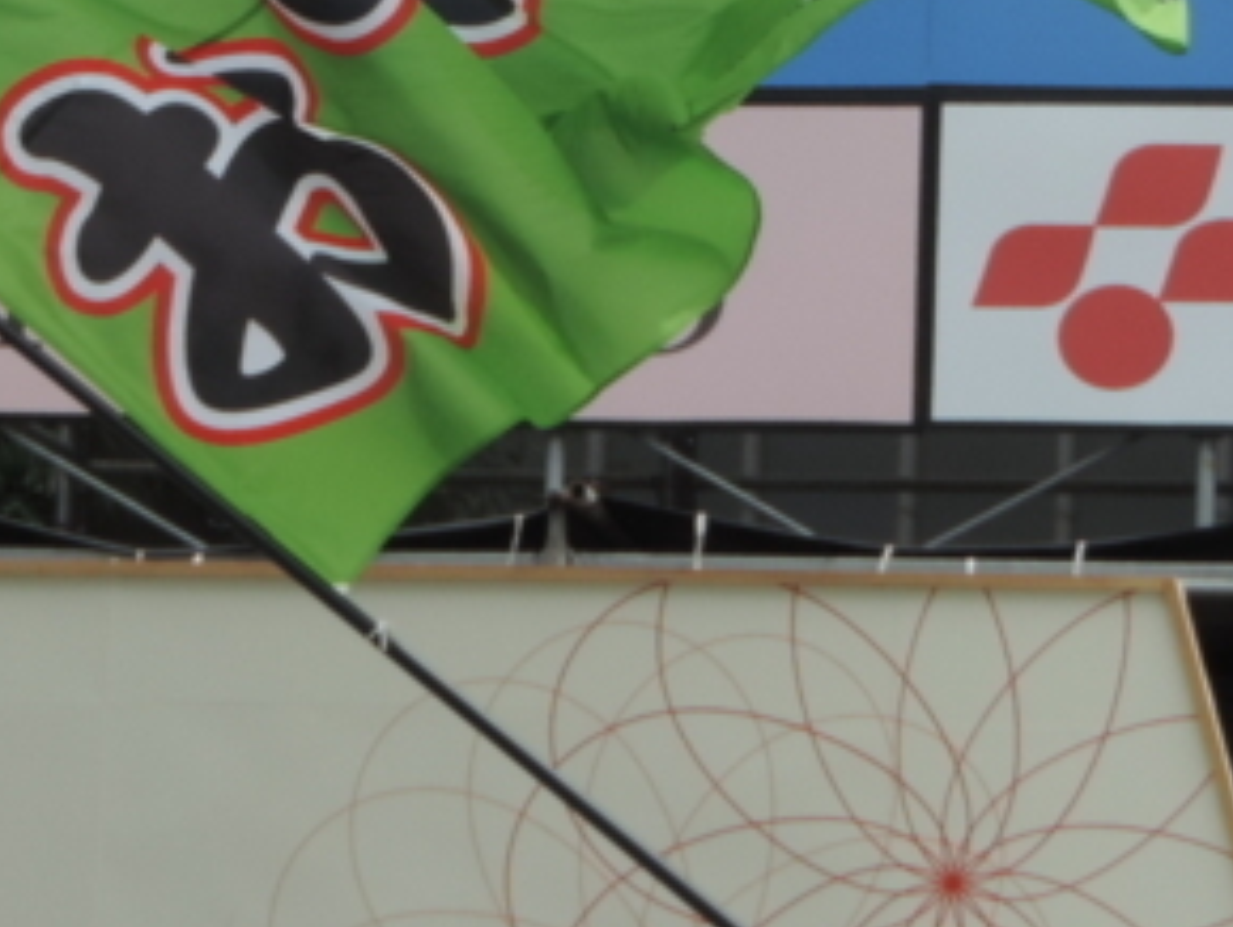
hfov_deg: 6.0
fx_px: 11800
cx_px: 489
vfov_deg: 4.5
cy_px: -251
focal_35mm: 331
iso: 80
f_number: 4.2
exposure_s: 1/500
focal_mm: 21.4
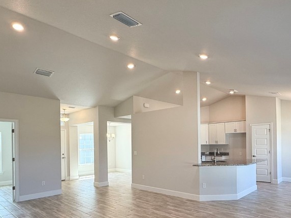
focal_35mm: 25
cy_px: 144
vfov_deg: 53.9
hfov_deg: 69.0
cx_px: 167
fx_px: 210
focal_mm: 2.22
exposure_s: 1/120
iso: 80
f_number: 2.2
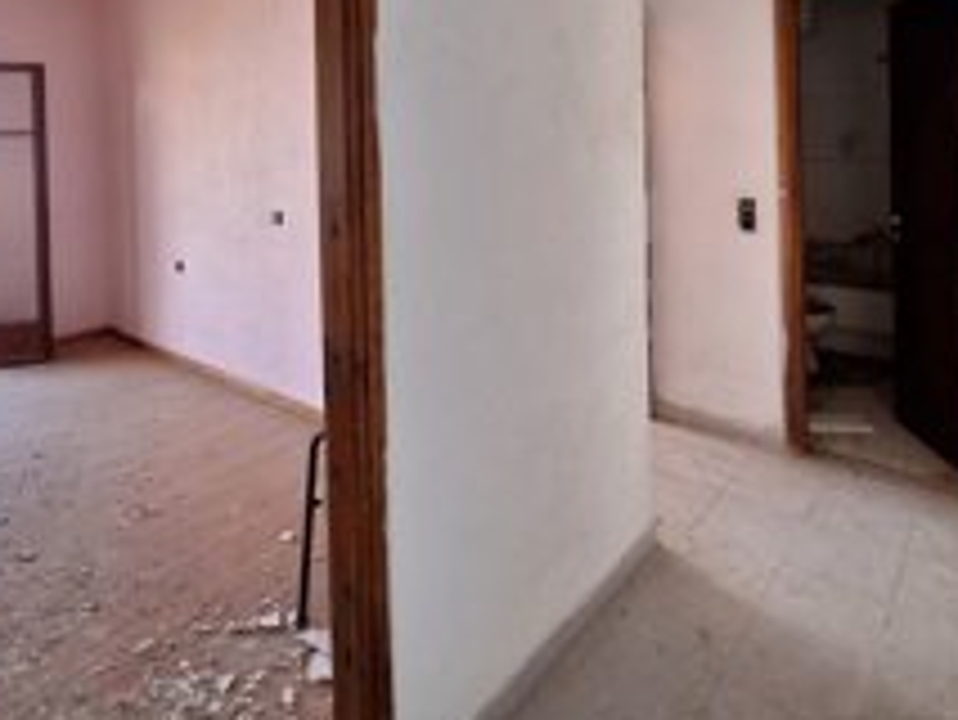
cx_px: 459
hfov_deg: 76.3
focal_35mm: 22
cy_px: 130
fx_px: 609
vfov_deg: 56.1
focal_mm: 1.74
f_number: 2.2
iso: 80
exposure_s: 1/50
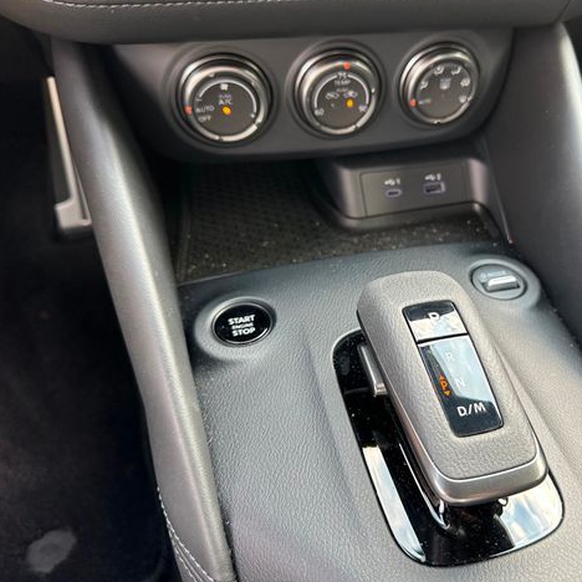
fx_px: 552
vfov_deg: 55.6
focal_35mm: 29
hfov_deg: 54.9
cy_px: 290
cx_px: 371
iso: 160
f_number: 1.78
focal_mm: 6.86
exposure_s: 1/111
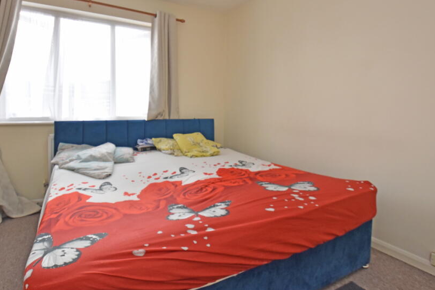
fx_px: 230
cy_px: 110
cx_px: 197
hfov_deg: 86.7
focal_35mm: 19
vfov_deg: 63.7
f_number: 5
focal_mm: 10
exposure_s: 1/200
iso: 720
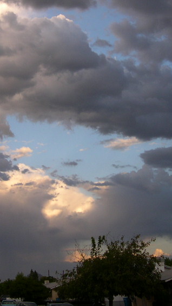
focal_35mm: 75
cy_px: 110
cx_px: 52
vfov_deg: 28.1
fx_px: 608
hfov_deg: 16.1
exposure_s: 1/474
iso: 100
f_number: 2.8
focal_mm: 8
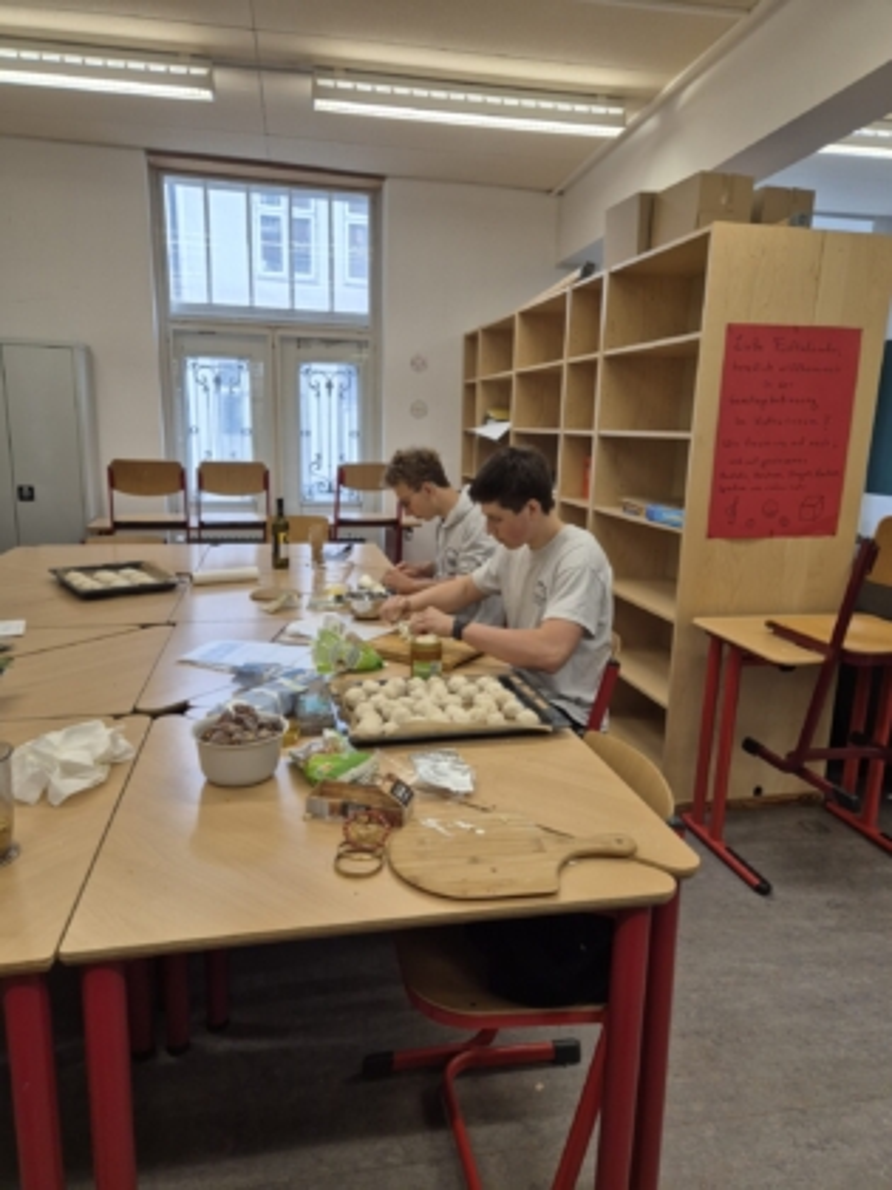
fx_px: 790
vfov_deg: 73.9
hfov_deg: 58.9
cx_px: 446
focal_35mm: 23
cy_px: 595
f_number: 1.8
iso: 64
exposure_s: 1/100
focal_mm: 5.4
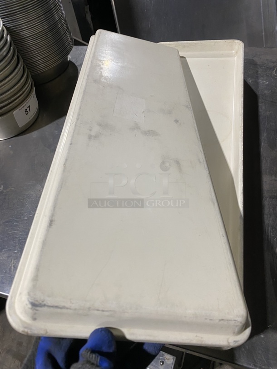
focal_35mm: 26
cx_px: 138
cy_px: 184
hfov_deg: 53.1
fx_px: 277
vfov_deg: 67.3
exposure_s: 1/60
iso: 125
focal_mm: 4.25
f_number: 1.8
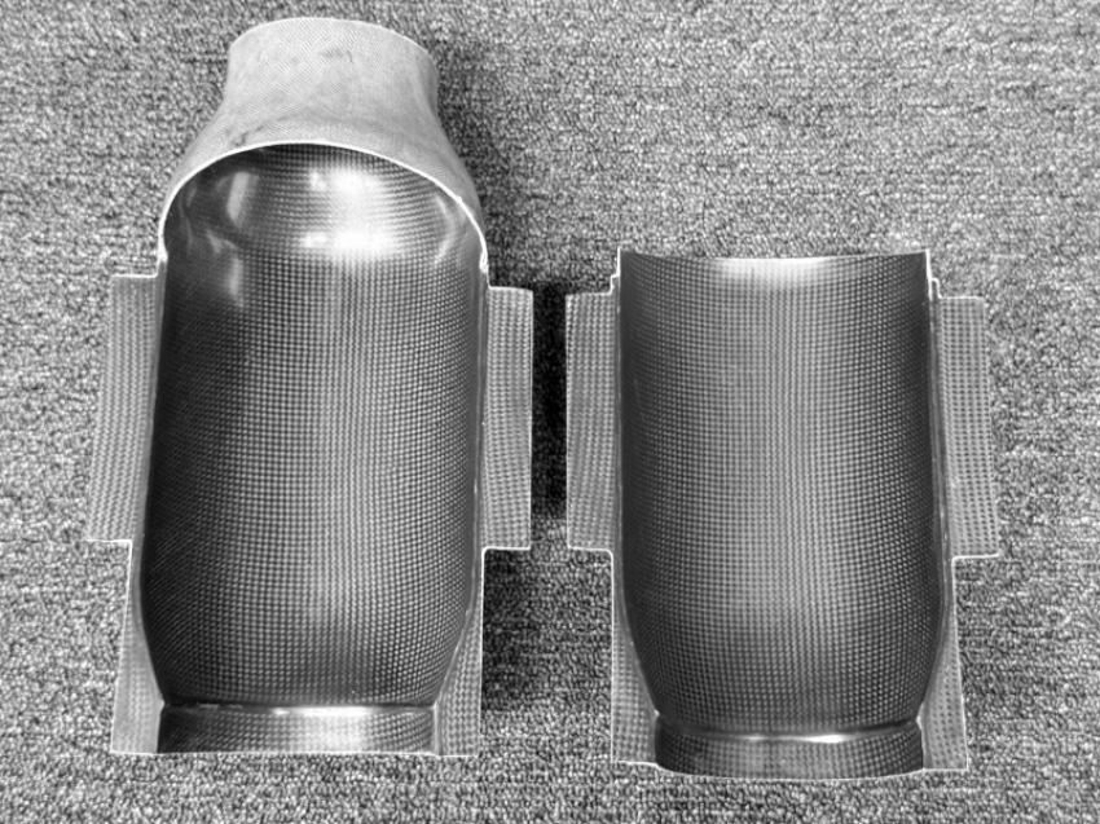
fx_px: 1525
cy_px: 412
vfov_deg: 30.3
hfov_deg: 39.7
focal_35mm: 48
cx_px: 550
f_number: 1.78
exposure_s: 1/40
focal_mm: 6.76
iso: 500
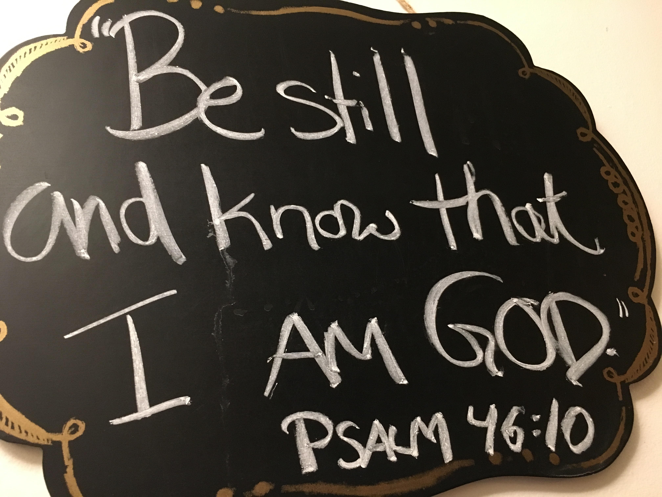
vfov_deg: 48.2
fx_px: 555
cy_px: 248
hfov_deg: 61.7
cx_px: 331
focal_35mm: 29
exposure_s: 1/15
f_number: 2.2
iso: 250
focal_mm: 4.15
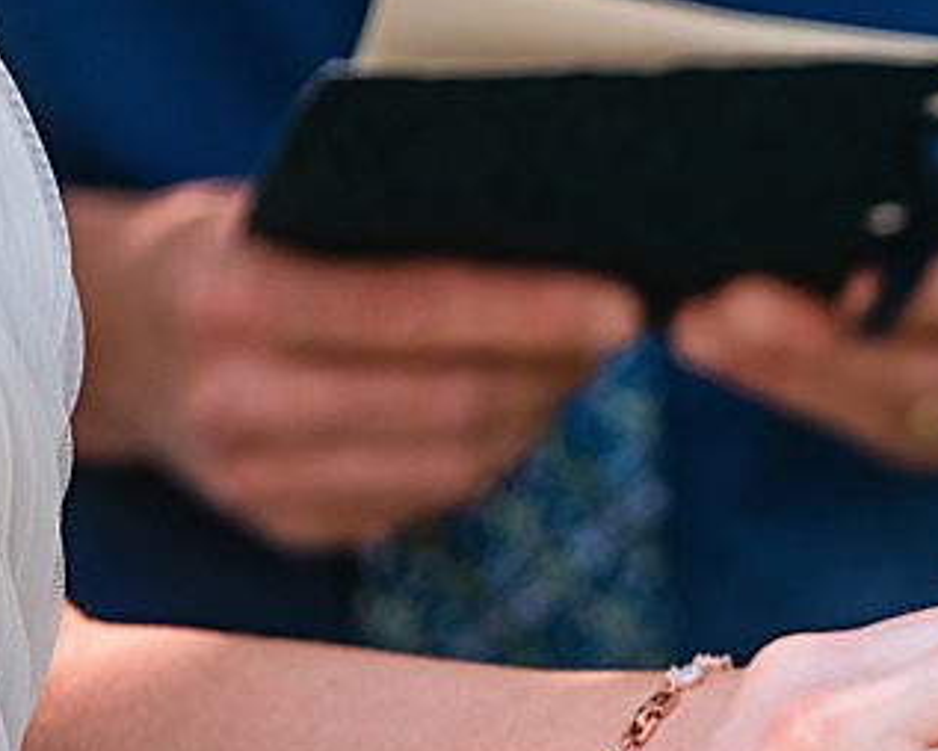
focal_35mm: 556
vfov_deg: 2.8
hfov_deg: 3.5
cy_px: 770
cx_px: 1278
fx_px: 15445
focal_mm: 200
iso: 250
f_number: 2.8
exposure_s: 1/800
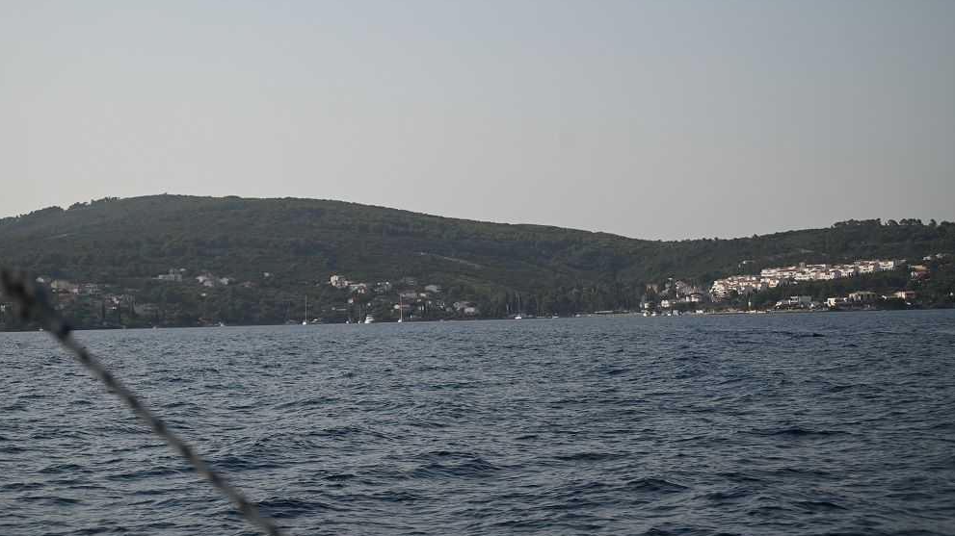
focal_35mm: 74
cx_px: 479
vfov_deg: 16.3
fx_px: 1874
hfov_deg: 28.6
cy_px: 238
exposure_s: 1/1600
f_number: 4.5
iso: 100
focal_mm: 70
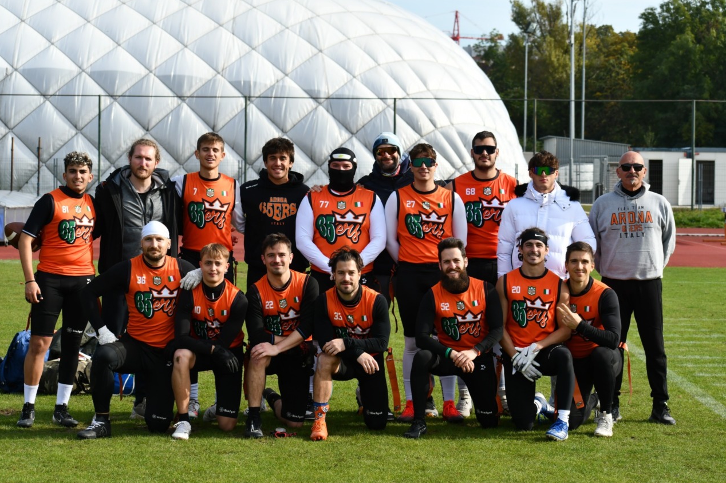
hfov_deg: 19.3
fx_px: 2137
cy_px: 241
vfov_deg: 12.9
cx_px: 361
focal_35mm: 106
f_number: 8
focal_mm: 70
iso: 100
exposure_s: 1/250
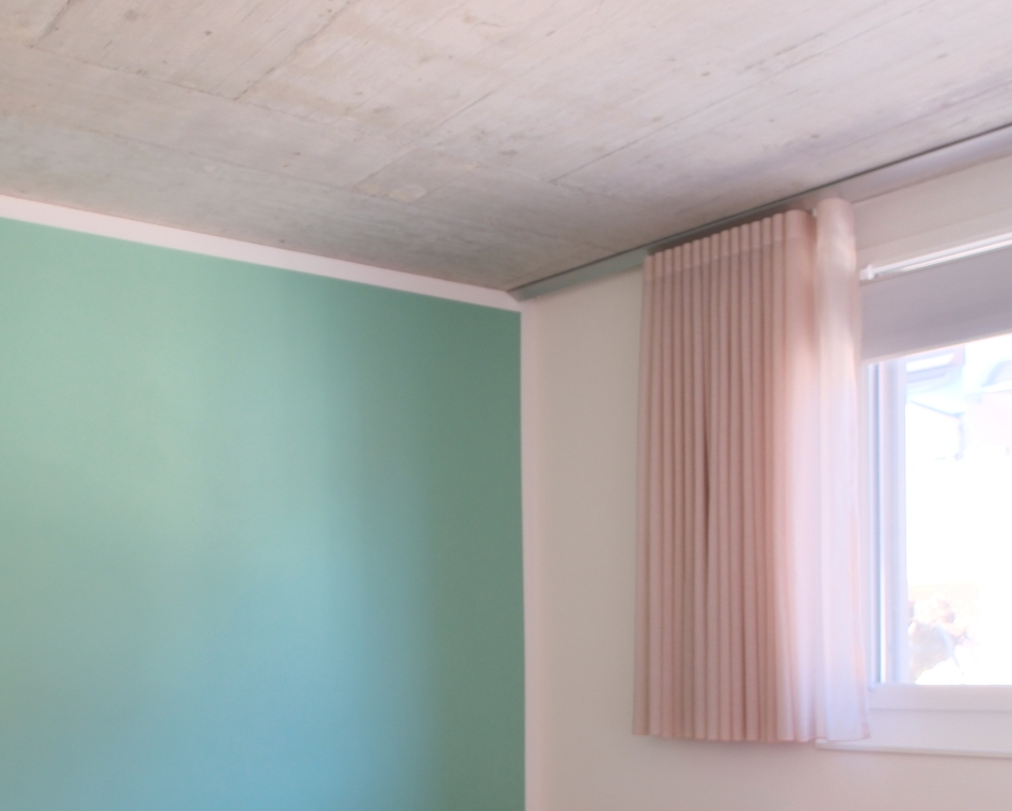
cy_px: 674
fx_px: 1139
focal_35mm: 38
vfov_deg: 37.5
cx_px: 248
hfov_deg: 46.1
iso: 320
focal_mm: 10
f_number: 4
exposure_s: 1/15
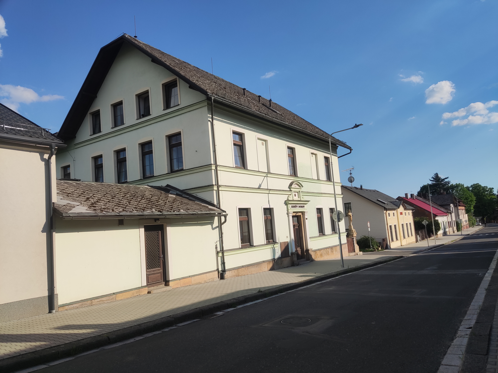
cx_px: 249
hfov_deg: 69.4
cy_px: 186
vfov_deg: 54.9
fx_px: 360
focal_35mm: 25
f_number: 1.79
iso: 50
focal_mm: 4.71
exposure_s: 1/2292
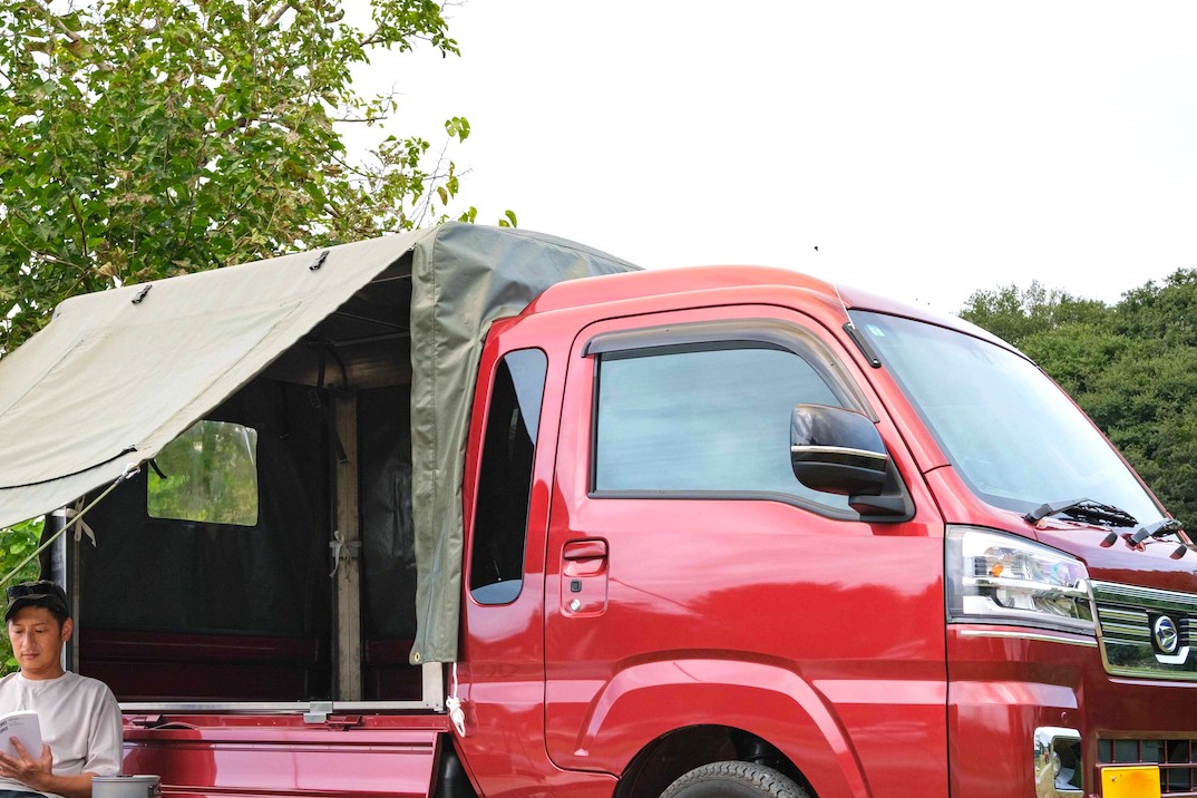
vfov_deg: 22.2
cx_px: 479
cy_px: 513
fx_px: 2028
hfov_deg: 32.8
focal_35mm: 61
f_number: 7.1
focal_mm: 28
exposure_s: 1/200
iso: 800
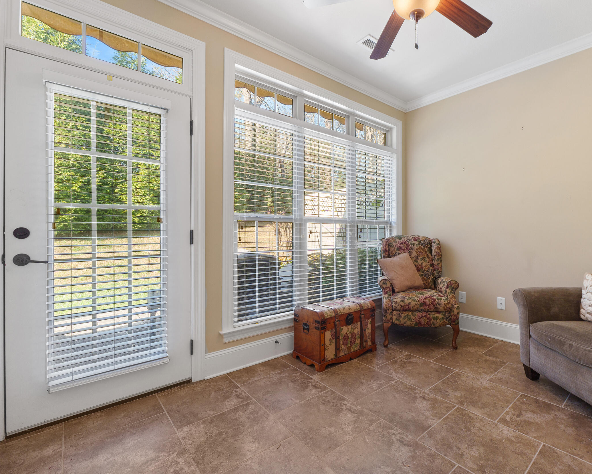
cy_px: 236
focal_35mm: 17
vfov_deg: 77.0
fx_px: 298
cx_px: 340
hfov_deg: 89.0
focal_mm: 10
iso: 250
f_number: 9
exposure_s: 1/10
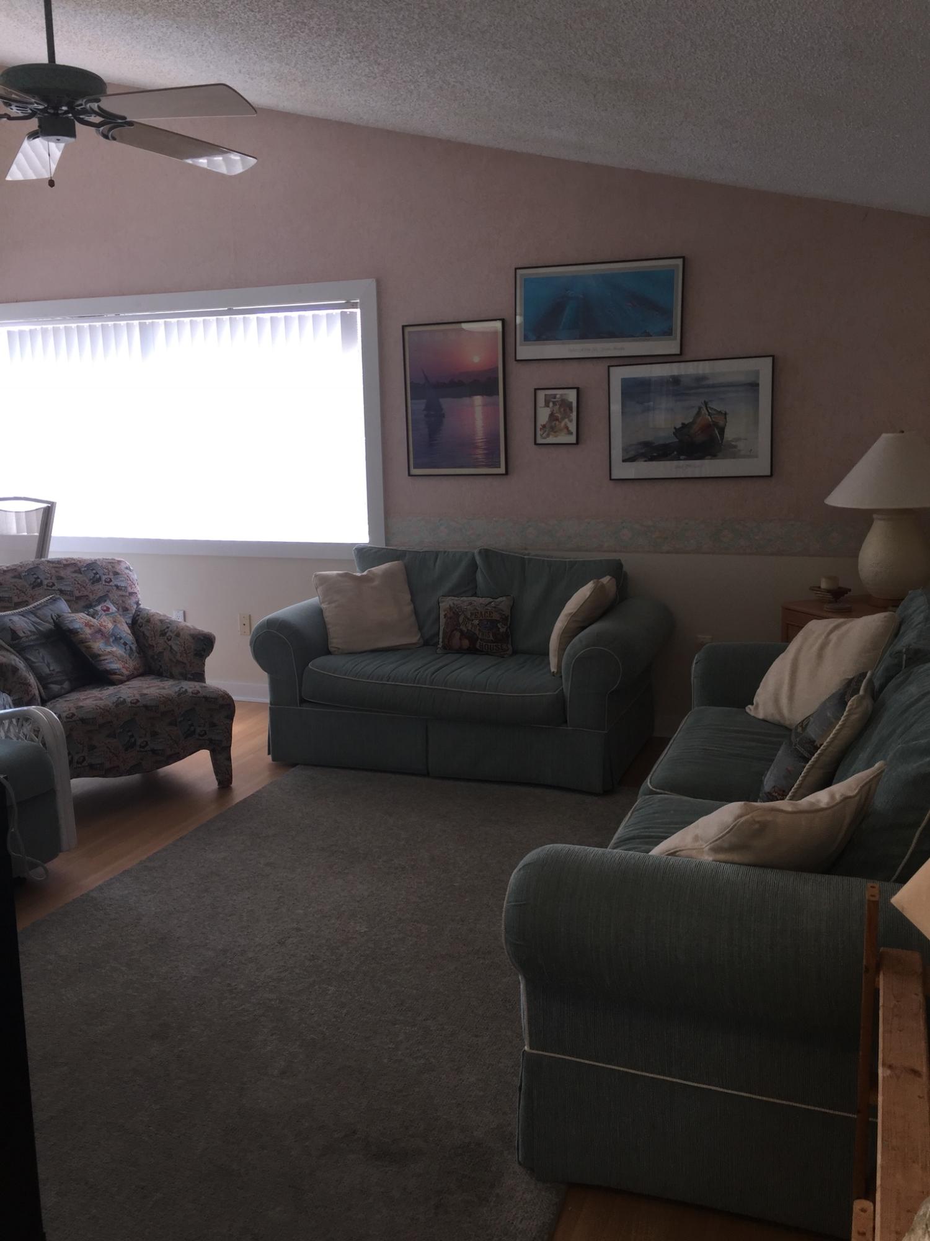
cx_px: 465
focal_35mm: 29
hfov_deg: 48.2
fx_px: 1039
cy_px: 620
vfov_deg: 61.7
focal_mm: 4.15
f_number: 2.2
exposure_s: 1/36
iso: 32
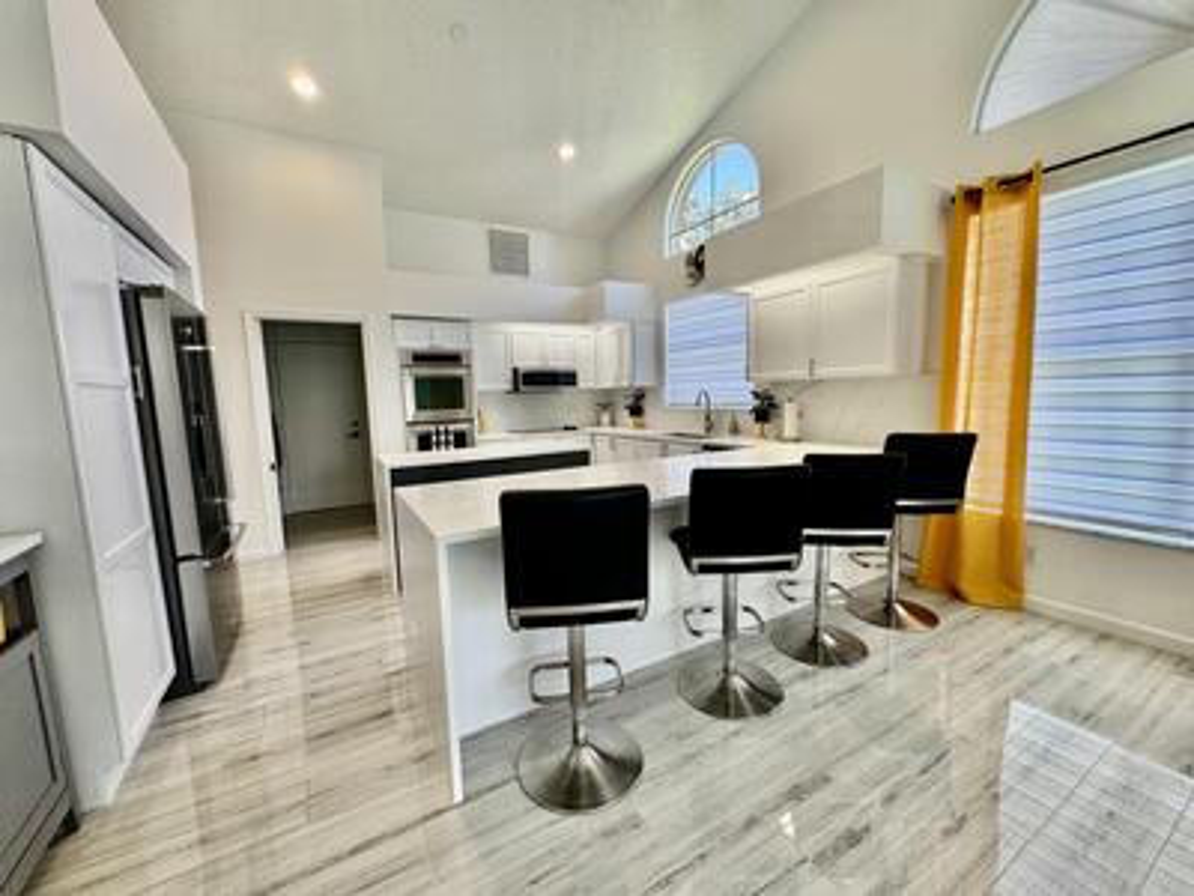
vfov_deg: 85.7
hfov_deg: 102.1
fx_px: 483
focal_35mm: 14
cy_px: 448
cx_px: 597
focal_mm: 2.22
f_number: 2.2
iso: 100
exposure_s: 1/120
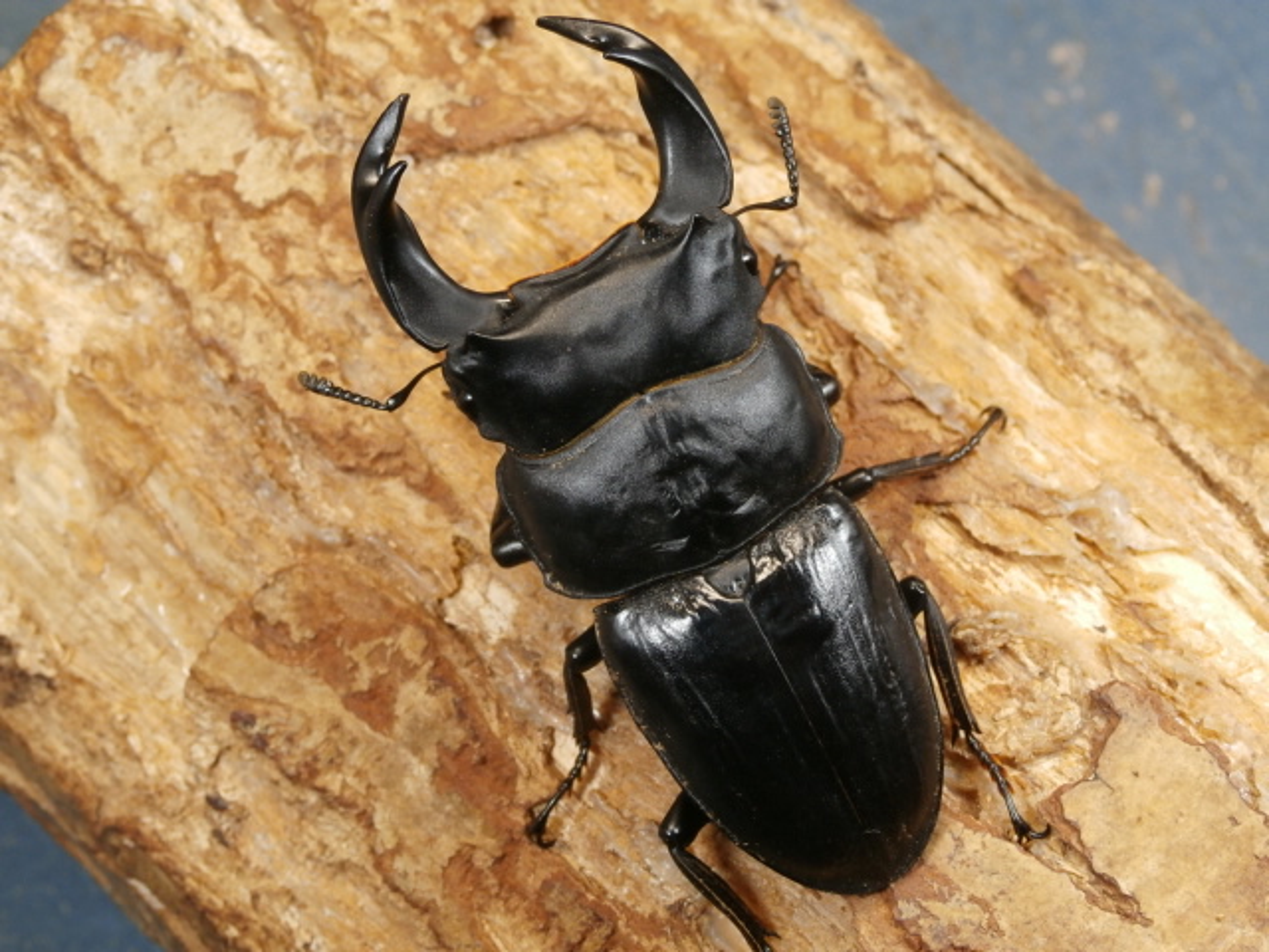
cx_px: 634
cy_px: 476
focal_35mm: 67
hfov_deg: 29.0
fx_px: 2456
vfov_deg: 21.9
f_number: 4.3
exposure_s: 1/80
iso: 200
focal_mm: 11.86
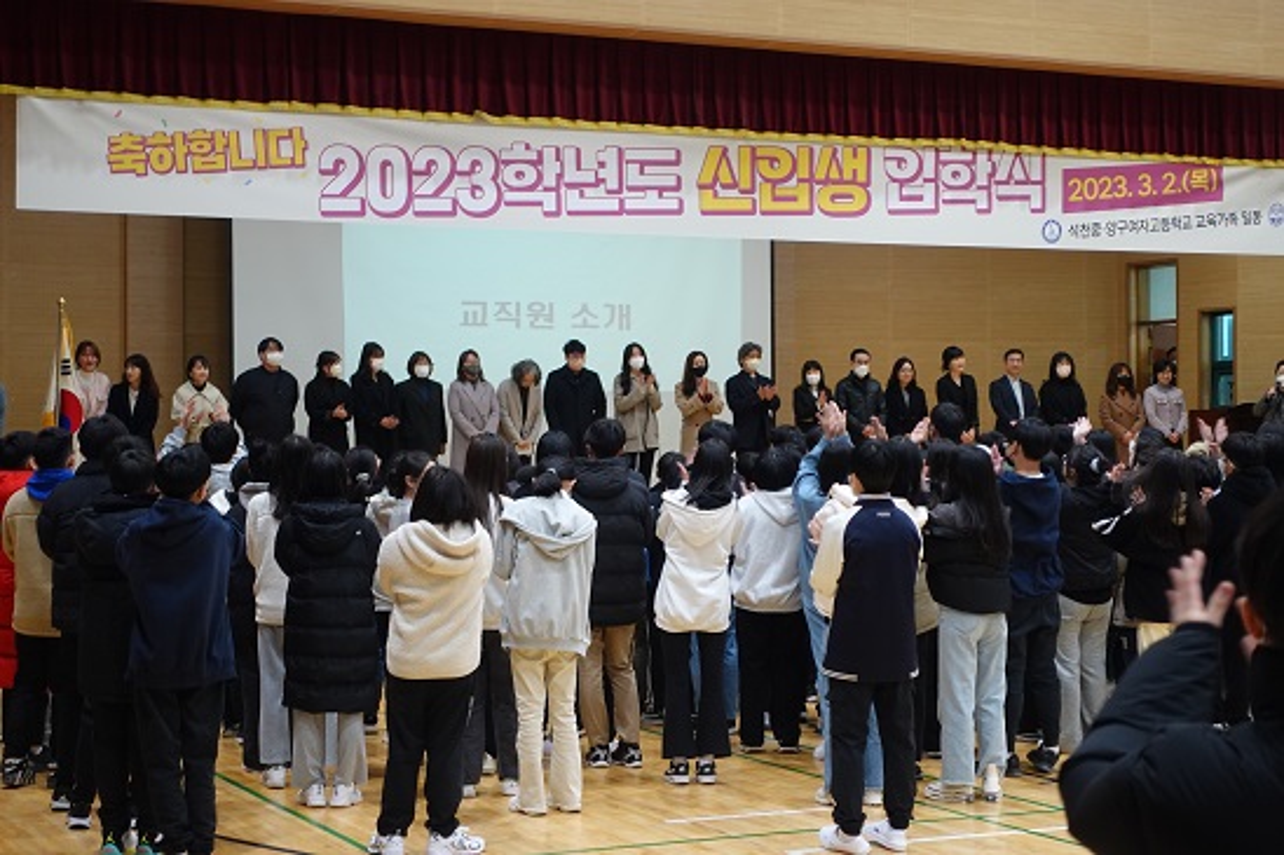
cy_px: 428
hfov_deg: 30.5
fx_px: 2353
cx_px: 642
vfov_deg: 20.6
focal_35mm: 66
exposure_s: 1/80
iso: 640
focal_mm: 24.53
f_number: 2.8
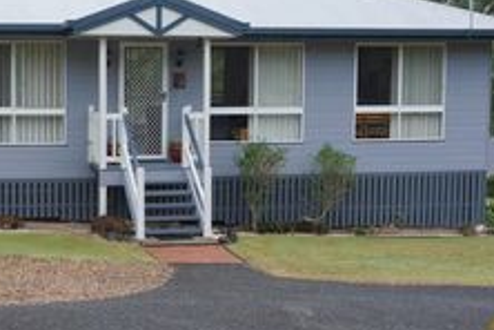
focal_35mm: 70
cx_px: 96
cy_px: 157
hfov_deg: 28.2
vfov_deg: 19.5
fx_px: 960
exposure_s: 1/125
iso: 100
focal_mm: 22
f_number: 11
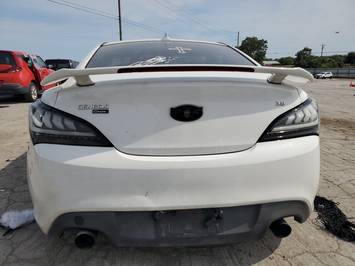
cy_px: 133
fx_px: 267
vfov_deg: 53.1
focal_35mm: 26
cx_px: 178
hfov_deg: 67.3
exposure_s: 1/10000
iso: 50
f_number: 1.5
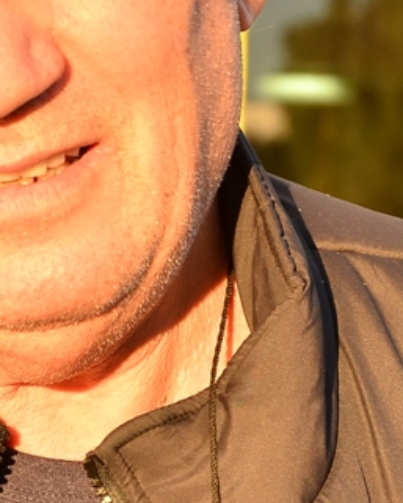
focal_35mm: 201
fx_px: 3003
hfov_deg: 7.7
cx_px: 34
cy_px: 313
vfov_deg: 9.6
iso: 200
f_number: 5.6
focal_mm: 45
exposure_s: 1/250
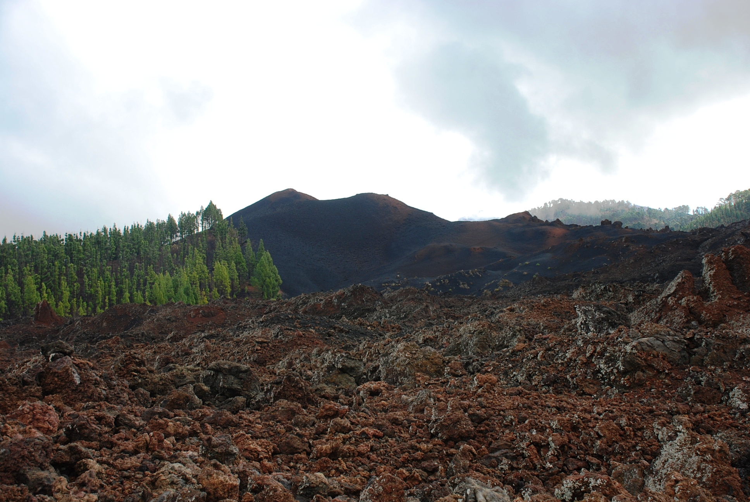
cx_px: 375
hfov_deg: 49.5
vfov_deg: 34.3
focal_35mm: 39
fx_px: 813
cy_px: 251
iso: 100
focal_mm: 26
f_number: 5.6
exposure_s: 1/200
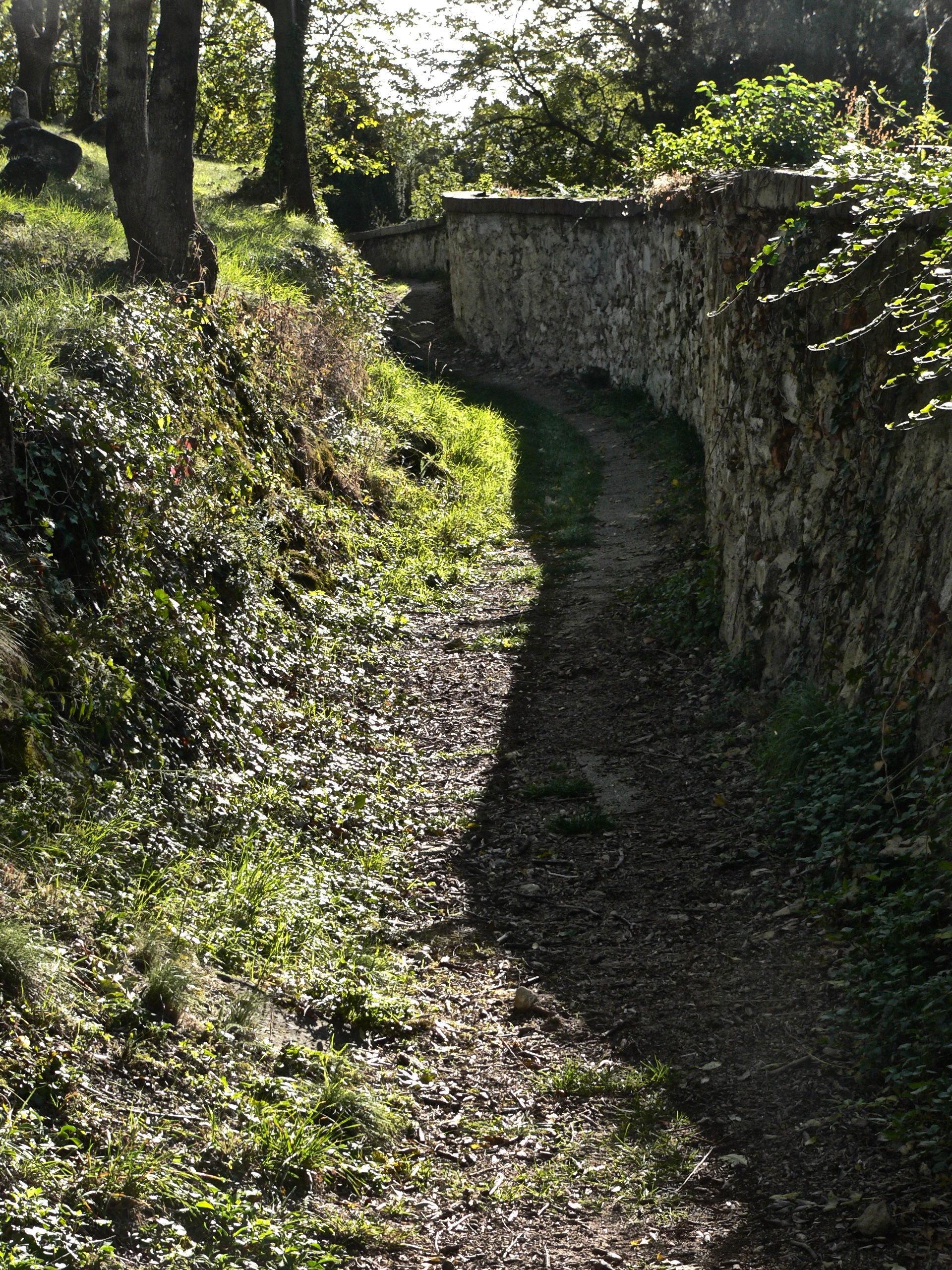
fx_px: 3080
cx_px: 476
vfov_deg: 23.3
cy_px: 635
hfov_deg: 17.6
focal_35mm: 84
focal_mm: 14.1
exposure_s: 1/250
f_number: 4
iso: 80
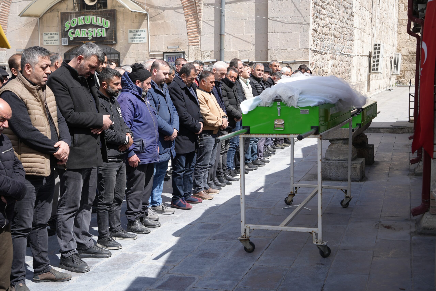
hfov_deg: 42.7
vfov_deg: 29.2
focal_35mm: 46
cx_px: 218
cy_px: 146
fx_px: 557
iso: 100
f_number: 4.5
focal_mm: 46
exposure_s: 1/500
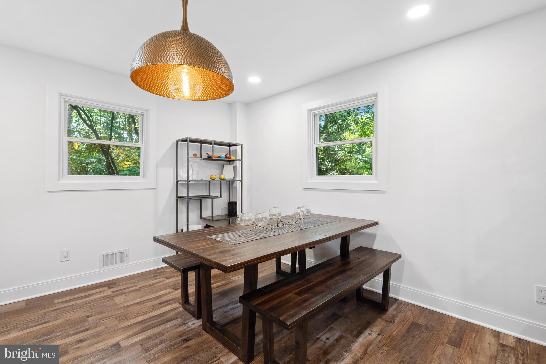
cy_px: 182
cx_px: 273
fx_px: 243
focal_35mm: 16
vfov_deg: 73.8
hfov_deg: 96.7
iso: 320
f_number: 8
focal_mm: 16
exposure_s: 1/8
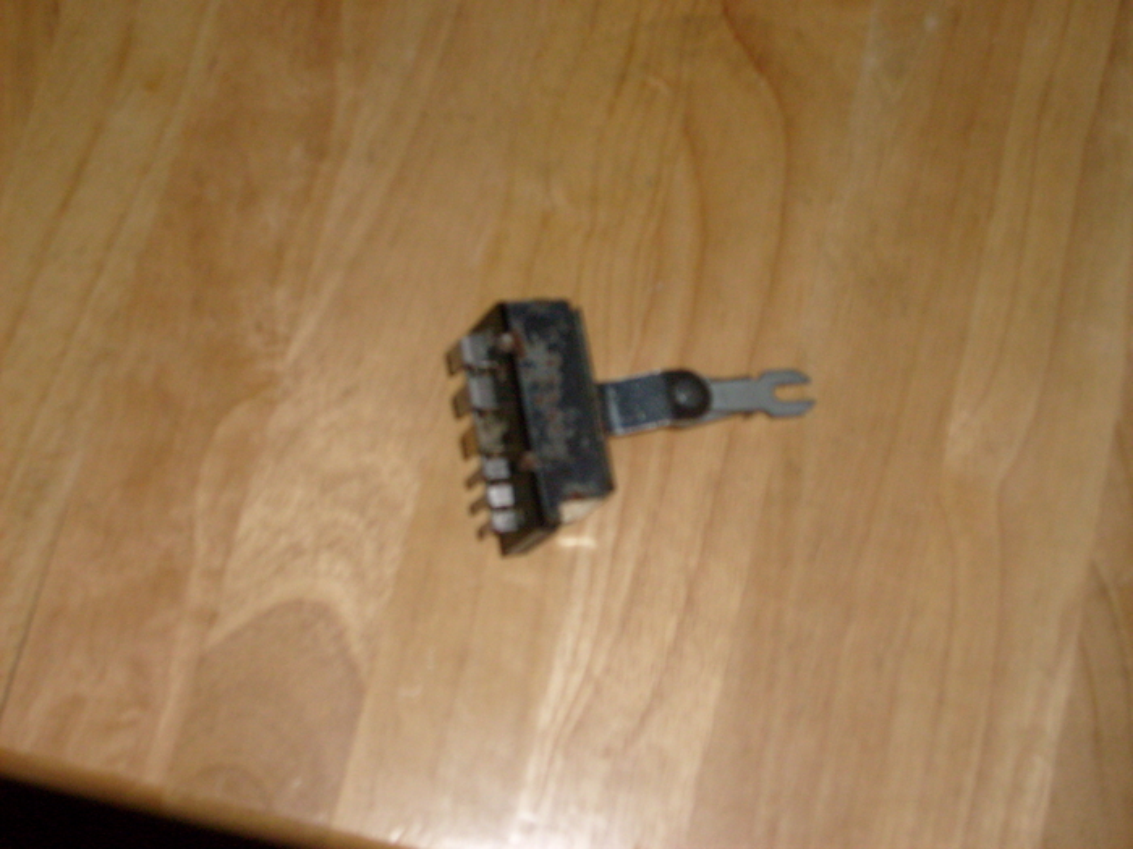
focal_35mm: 61
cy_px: 424
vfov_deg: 24.0
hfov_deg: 31.7
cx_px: 566
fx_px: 1997
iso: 100
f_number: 3.6
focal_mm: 10.3
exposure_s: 1/60
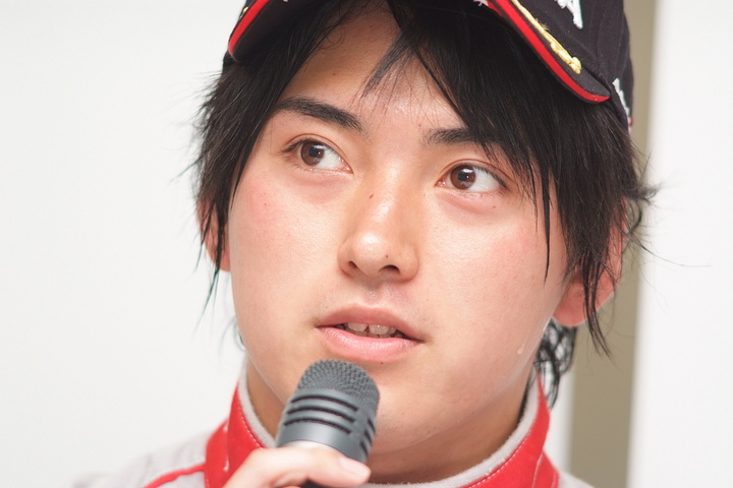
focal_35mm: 270
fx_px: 5497
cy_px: 244
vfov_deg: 5.1
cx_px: 366
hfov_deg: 7.6
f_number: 2.8
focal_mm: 180
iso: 400
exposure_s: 1/250
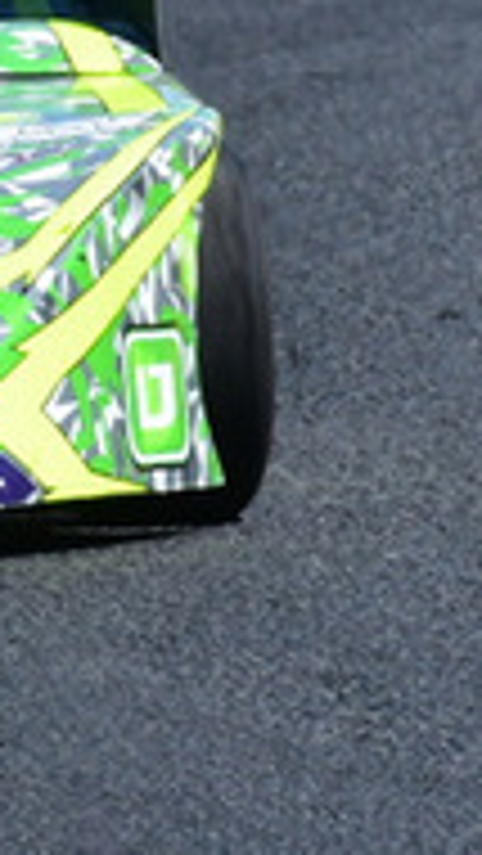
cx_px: -676
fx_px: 69125
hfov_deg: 0.4
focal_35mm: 3045
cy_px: -144
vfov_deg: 0.7
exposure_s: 1/640
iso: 500
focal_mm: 460
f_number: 11
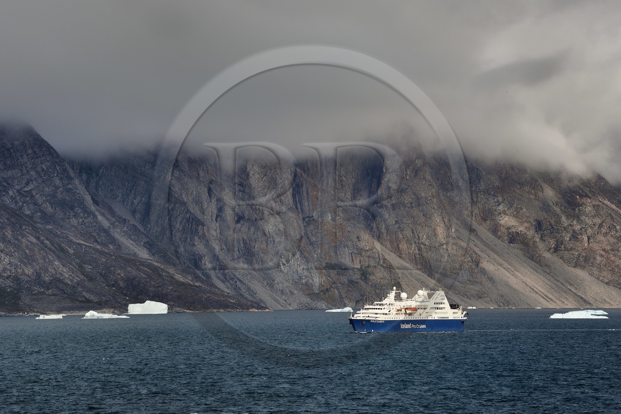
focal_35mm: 200
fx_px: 3449
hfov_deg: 10.3
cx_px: 310
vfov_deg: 6.9
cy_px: 207
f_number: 14
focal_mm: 200
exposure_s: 1/200
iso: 200
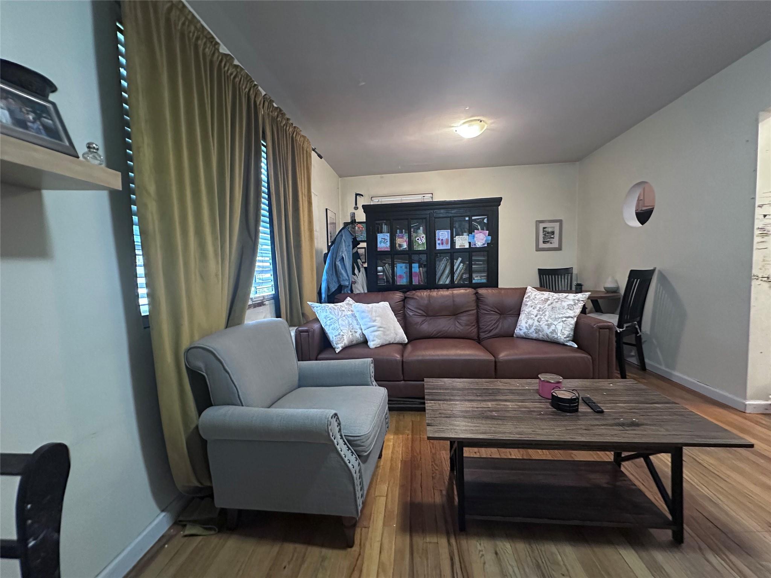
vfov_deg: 85.7
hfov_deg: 102.1
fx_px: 312
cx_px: 386
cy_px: 289
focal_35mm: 14
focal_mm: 2.22
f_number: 2.2
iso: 1000
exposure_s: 1/60
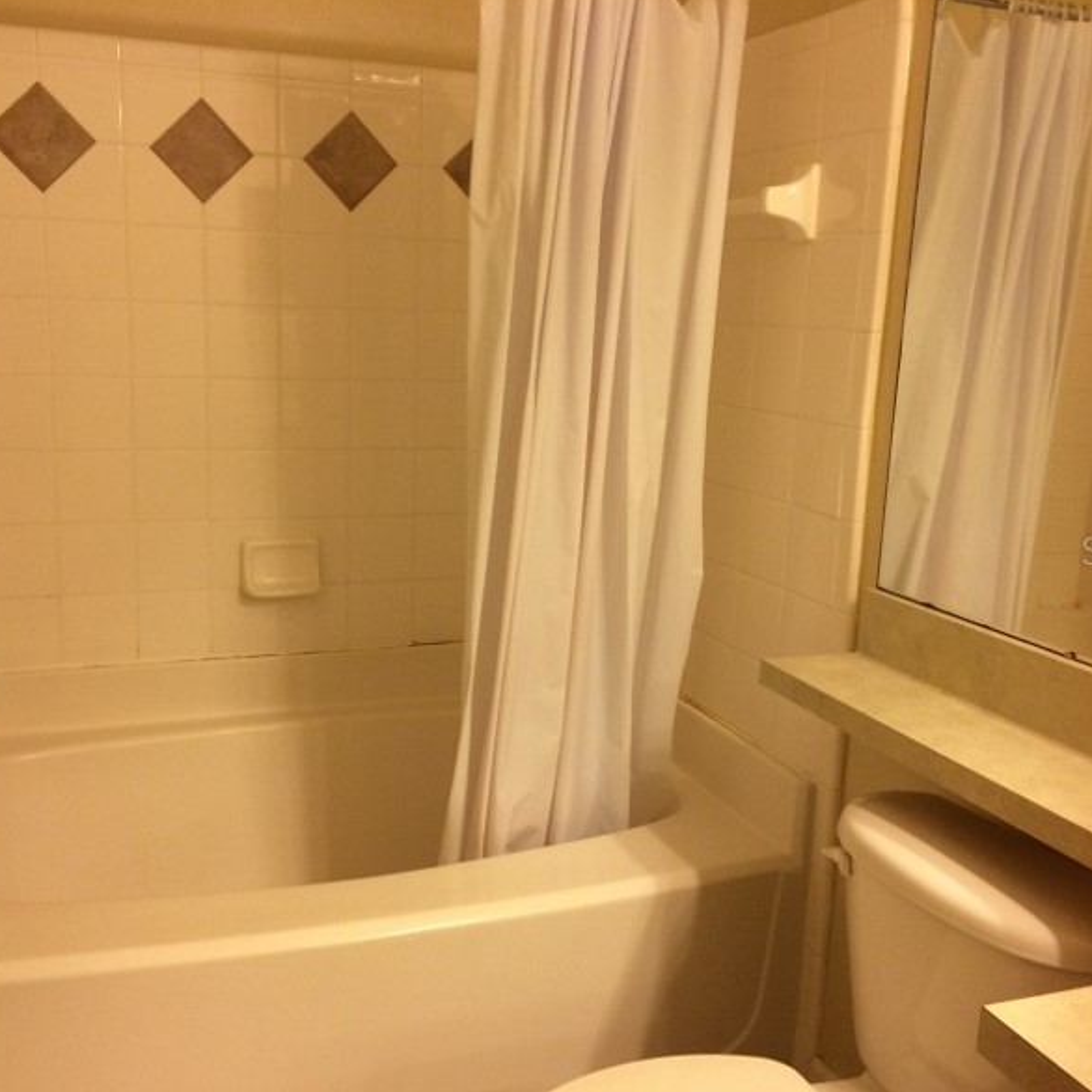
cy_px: 550
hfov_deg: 47.2
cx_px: 512
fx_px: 1249
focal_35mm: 35
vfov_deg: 47.2
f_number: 2.2
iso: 125
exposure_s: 1/30
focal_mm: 4.15
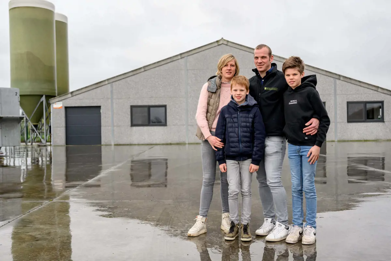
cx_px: 196
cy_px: 130
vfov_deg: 35.1
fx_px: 413
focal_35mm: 38
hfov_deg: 50.7
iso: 1000
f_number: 4
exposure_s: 1/1600
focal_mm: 38
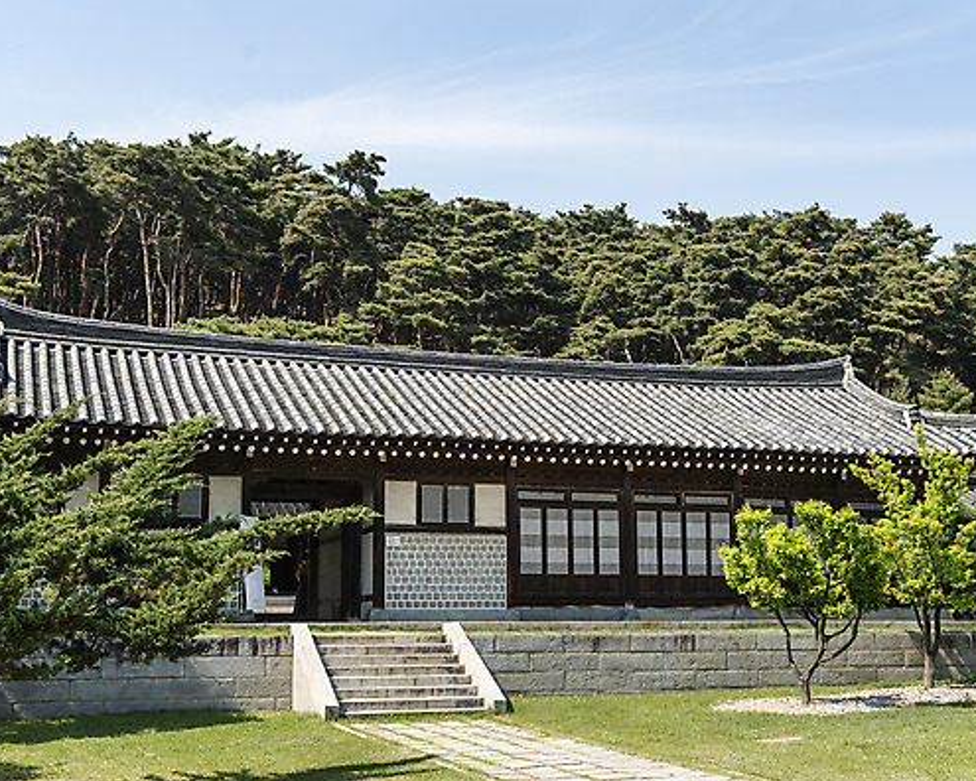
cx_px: 520
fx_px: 1444
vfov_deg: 30.3
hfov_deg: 37.3
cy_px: 389
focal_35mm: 50
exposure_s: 1/400
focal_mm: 44
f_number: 5.6
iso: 100
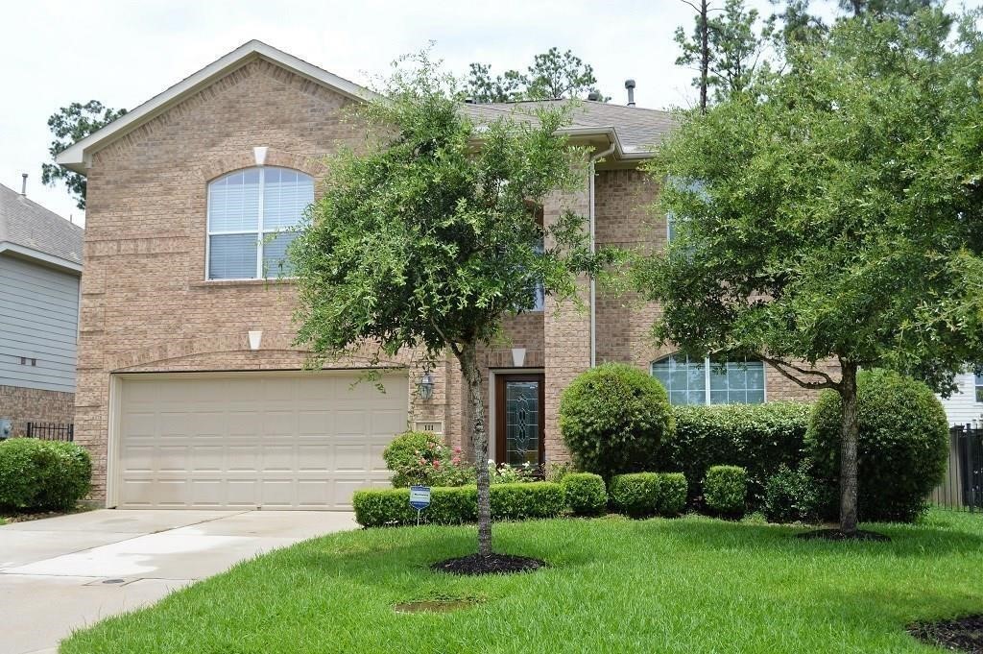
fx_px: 1146
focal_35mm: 42
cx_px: 492
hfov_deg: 46.4
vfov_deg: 31.8
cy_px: 327
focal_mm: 28
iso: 100
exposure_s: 1/250
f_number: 8
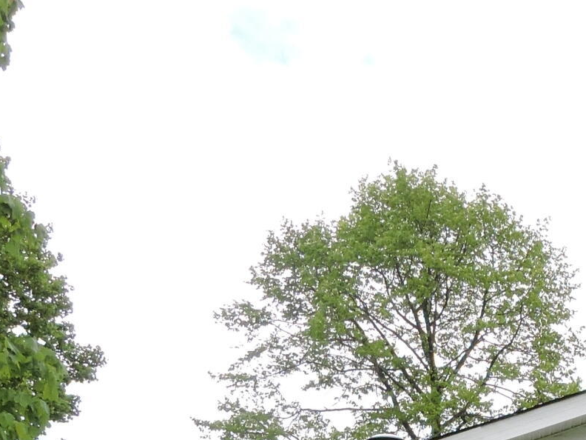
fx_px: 1794
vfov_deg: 13.2
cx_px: 562
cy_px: 661
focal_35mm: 106
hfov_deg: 18.2
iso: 160
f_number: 3.5
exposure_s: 1/1250
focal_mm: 5
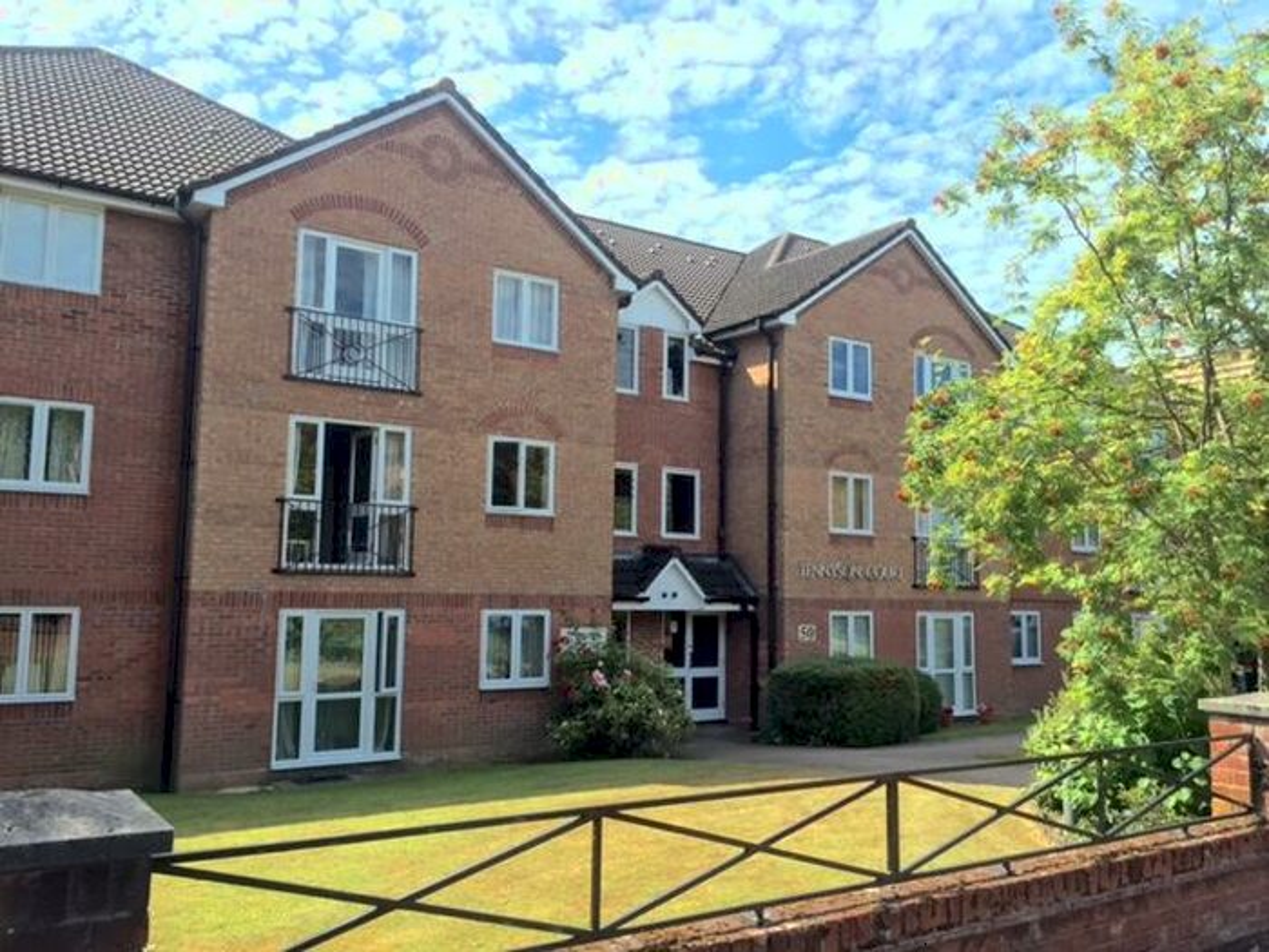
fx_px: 1063
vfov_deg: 48.2
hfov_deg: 61.7
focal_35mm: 29
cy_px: 476
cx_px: 634
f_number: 2.2
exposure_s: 1/1163
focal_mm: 4.15
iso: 32
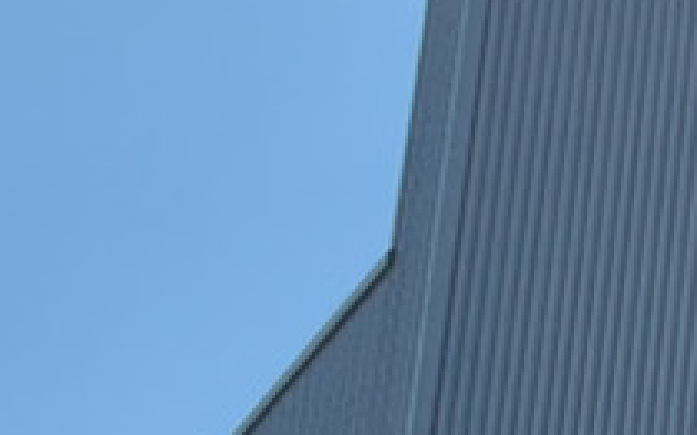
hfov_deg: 10.5
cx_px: 1573
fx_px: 3341
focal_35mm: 176
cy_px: 408
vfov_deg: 7.4
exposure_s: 1/2667
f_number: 1.8
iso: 16
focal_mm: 3
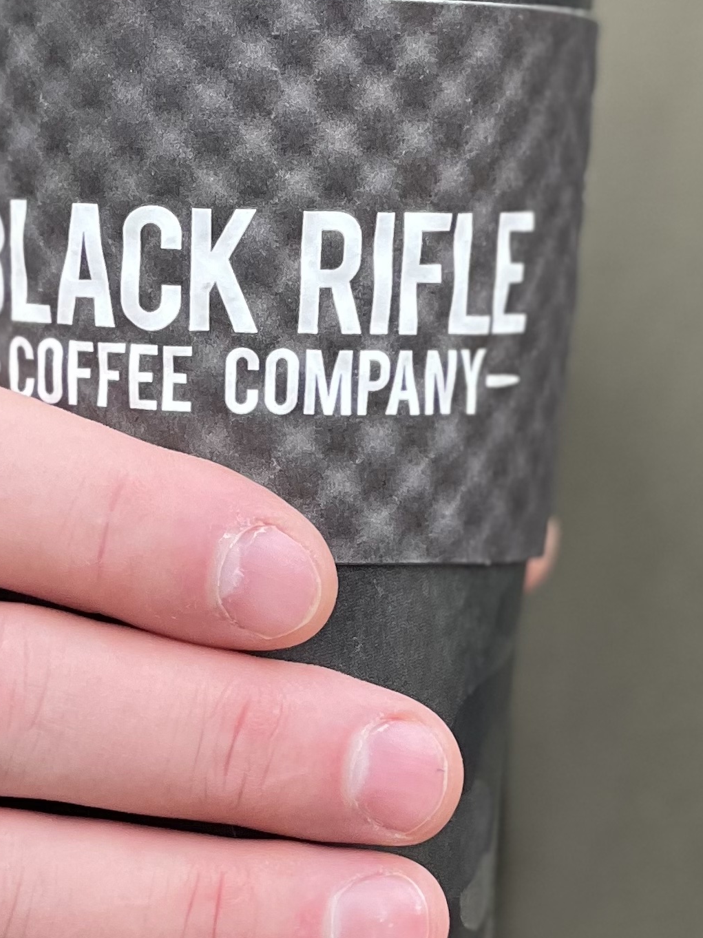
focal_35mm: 228
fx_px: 6176
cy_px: 137
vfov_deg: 8.7
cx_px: 96
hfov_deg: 6.5
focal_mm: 9
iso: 50
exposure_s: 1/121
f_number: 2.8
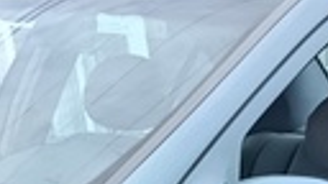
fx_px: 1357
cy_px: 601
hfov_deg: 13.5
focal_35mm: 156
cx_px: -47
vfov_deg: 6.8
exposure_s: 1/293
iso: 50
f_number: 1.65
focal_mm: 6.11
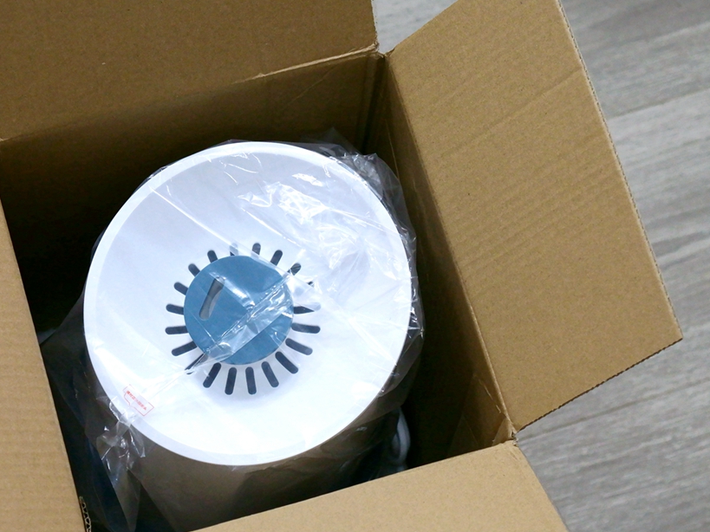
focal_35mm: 126
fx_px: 2584
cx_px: 255
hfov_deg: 15.6
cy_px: 335
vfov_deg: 11.8
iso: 1000
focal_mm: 43
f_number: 3.5
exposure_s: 1/80
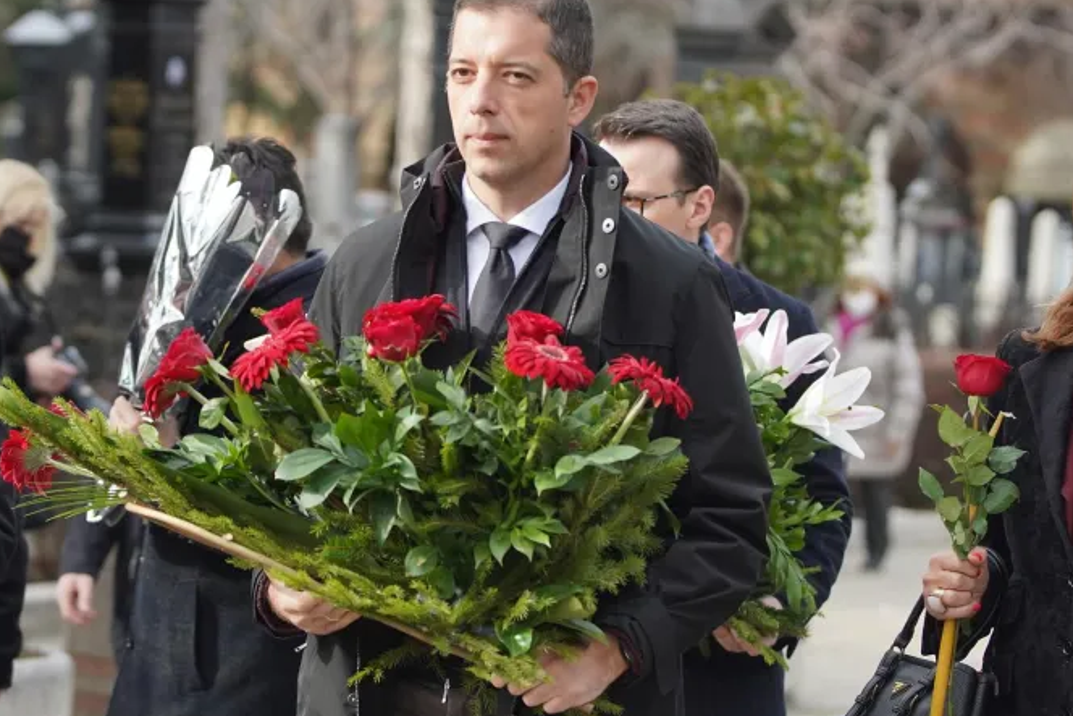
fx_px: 4501
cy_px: 322
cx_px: 536
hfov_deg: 13.6
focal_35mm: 151
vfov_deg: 9.1
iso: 1000
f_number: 3.2
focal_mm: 88
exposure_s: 1/2500
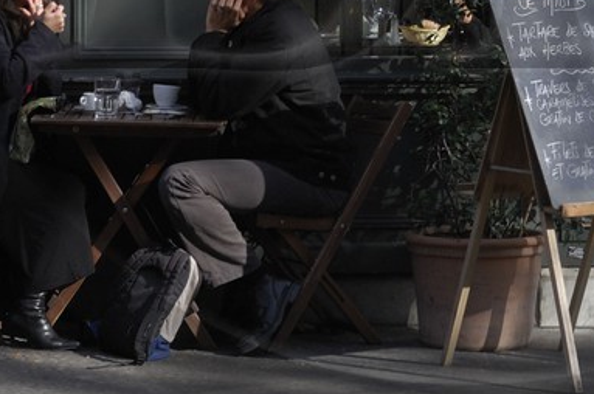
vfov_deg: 6.4
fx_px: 3509
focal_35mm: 213
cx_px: 467
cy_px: -183
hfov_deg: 9.7
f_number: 6.3
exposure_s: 1/125
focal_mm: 34
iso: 100
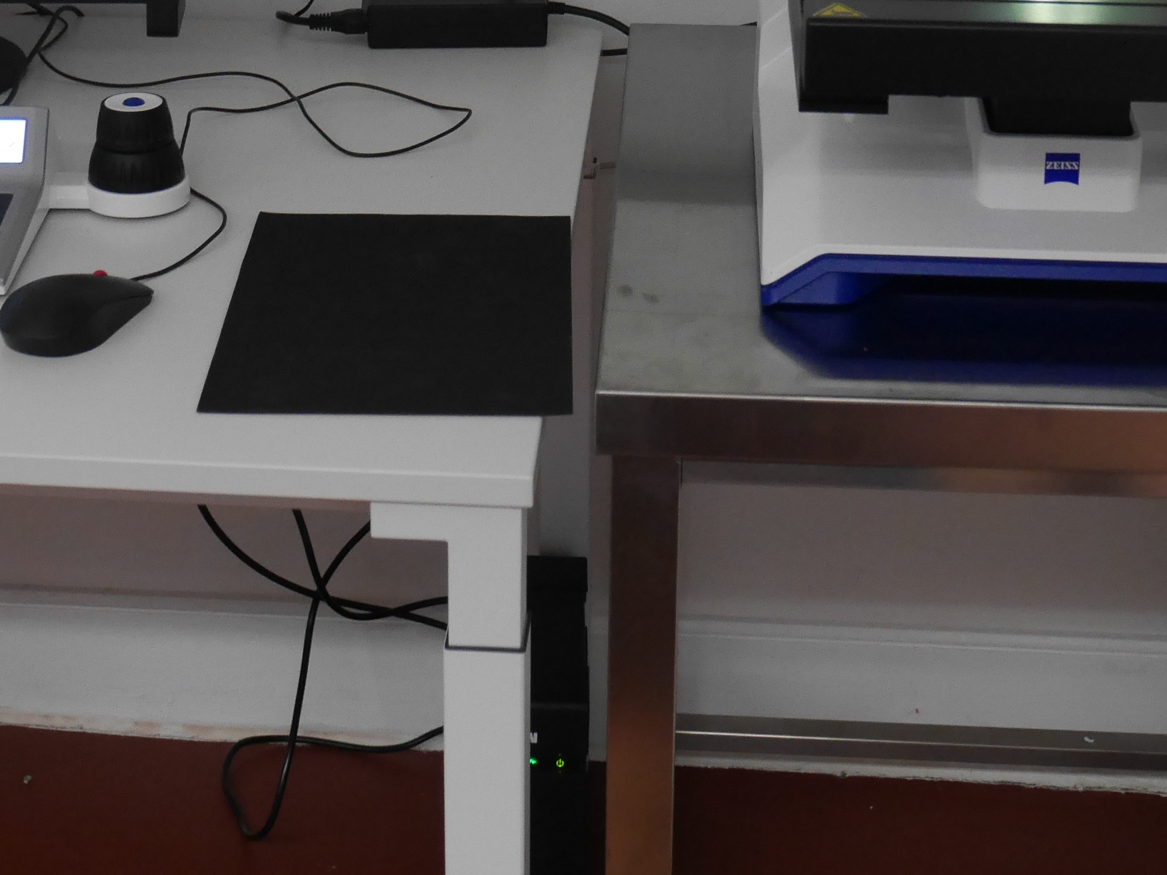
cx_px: 485
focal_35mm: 74
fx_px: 2495
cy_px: 39
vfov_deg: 19.4
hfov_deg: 26.3
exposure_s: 1/60
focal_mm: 18
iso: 1600
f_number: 4
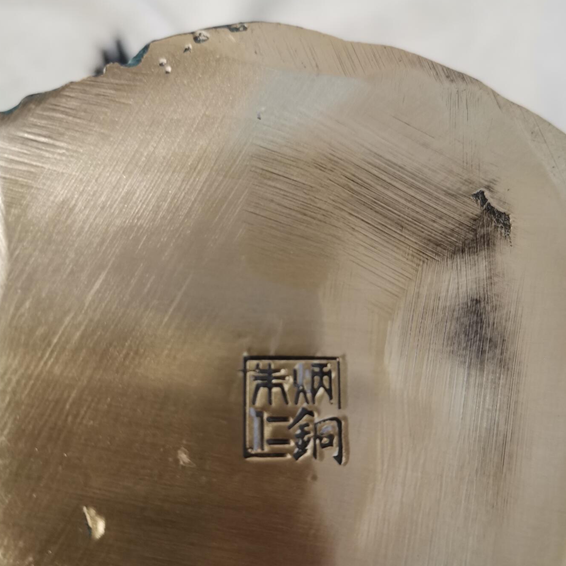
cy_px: 310
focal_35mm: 31
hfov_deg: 52.5
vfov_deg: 52.5
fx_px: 573
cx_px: 280
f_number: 1.8
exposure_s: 1/25
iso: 800
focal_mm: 4.75
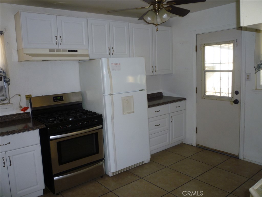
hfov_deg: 61.7
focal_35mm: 29
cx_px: 131
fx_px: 219
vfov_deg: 48.2
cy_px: 98
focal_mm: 5.2
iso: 100
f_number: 3.3
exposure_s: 1/30
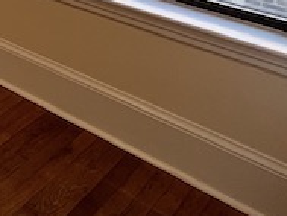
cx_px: -194
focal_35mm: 55
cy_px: -132
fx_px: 456
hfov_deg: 23.5
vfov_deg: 21.2
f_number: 1.8
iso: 160
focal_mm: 1.57
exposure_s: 1/120
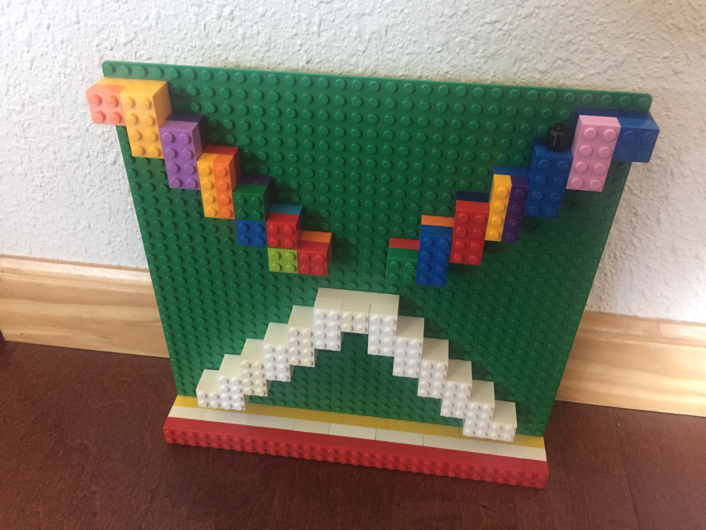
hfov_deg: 61.7
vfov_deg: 48.2
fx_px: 591
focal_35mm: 29
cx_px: 353
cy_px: 265
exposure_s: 1/15
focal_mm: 4.15
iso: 250
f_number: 2.2
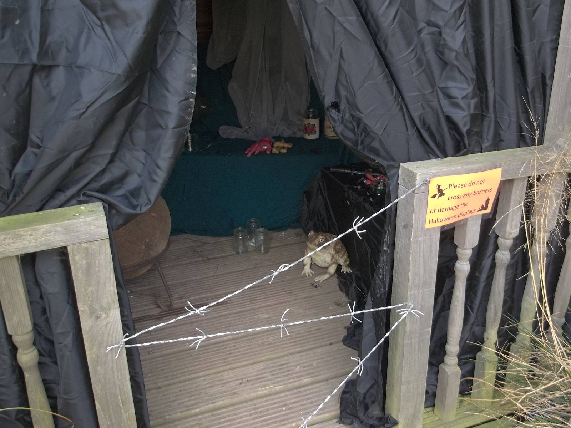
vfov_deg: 42.9
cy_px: 214
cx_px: 286
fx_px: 544
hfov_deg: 55.4
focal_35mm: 33
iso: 91
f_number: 3.3
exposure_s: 1/30
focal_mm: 5.9
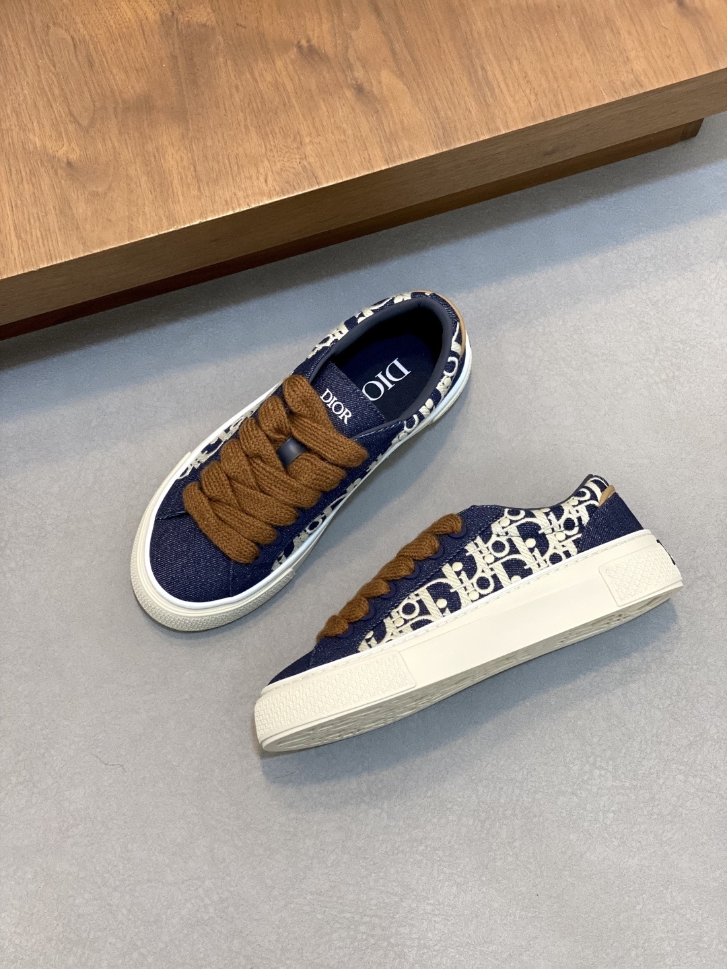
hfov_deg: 28.0
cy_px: 484
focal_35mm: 52
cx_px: 364
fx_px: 1456
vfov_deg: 36.8
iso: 125
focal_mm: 6
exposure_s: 1/100
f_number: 2
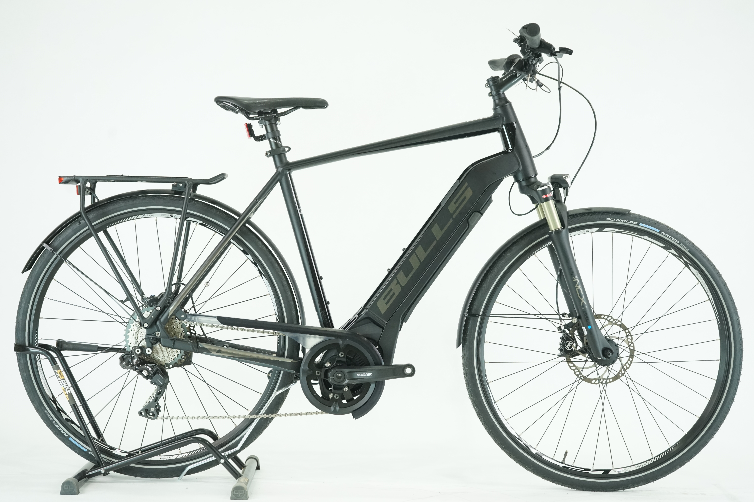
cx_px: 377
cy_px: 251
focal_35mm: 60
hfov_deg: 33.4
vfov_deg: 22.6
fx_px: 1257
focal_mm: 60
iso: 2500
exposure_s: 1/200
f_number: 5.6
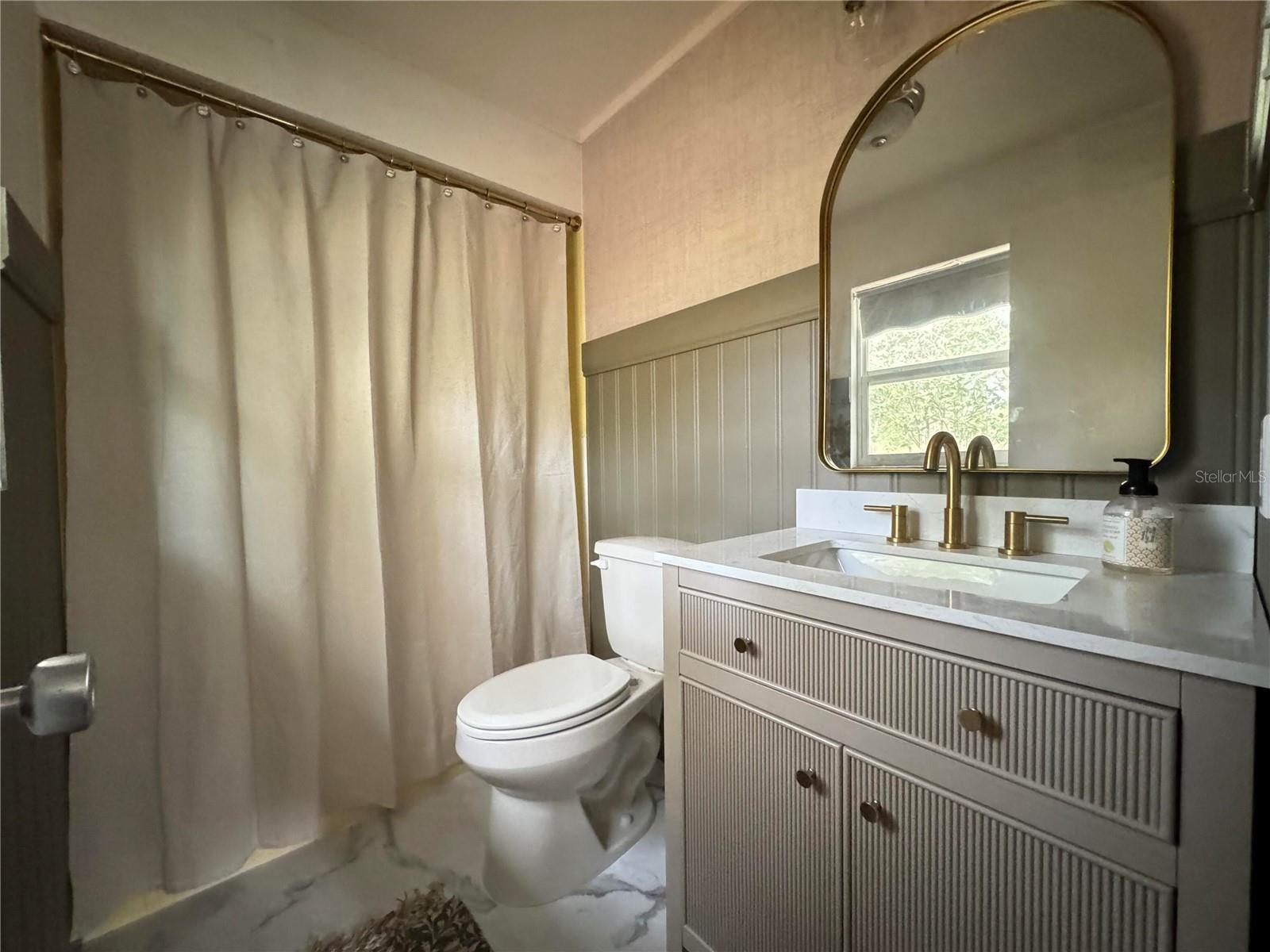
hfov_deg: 102.1
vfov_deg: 85.7
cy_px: 476
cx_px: 635
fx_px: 514
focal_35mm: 14
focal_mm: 2.22
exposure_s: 1/37
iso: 1600
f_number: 2.2
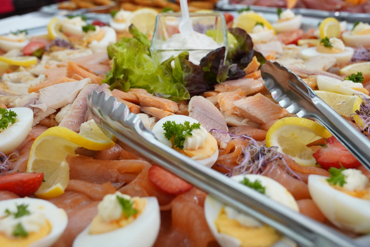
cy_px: 111
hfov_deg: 45.3
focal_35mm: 43
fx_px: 442
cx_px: 210
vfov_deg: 31.2
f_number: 5.6
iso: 8000
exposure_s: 1/200
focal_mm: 32
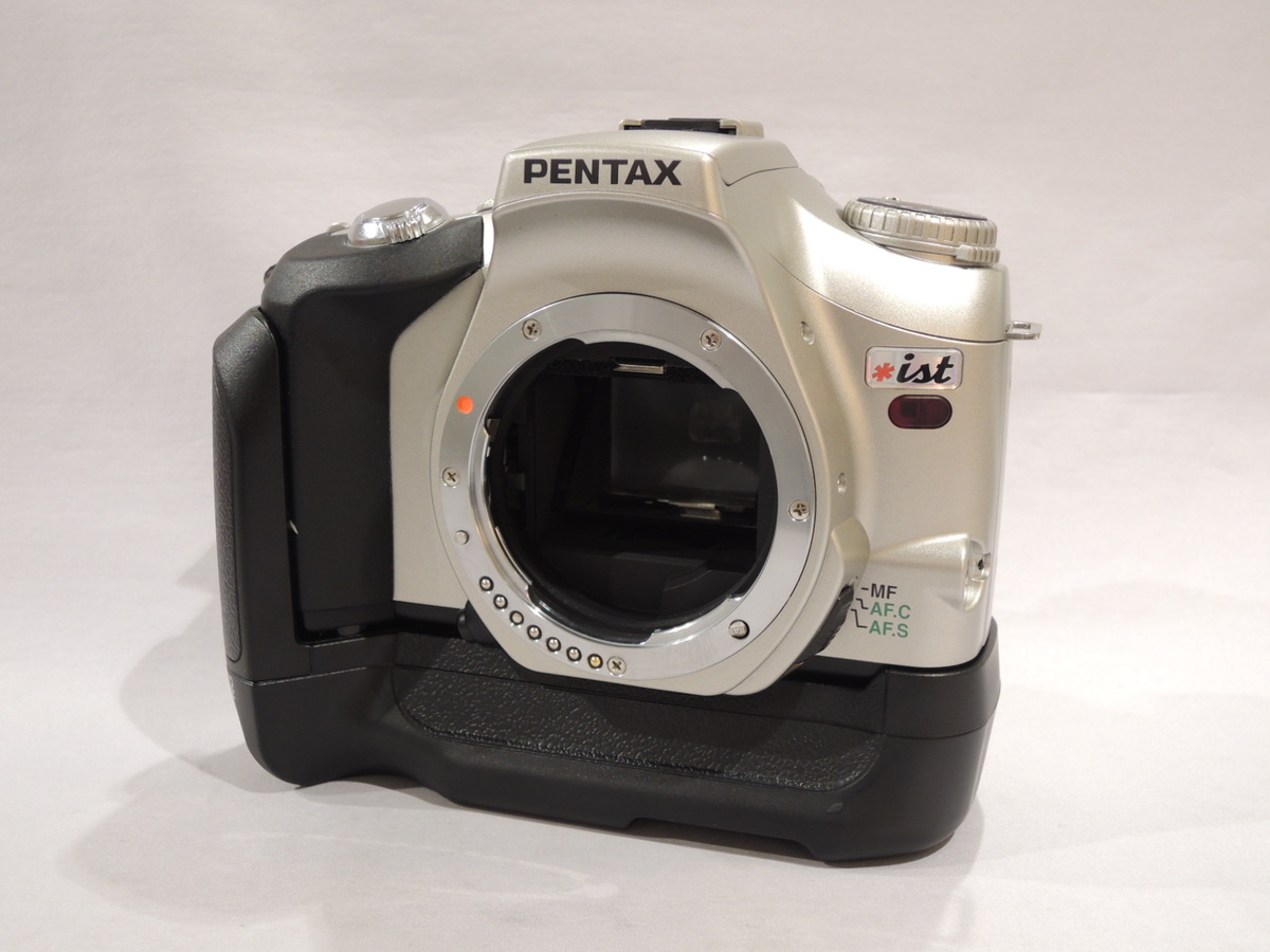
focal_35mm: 40
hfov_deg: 46.8
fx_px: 1468
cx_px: 635
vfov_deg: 36.0
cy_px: 476
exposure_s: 1/50
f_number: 3.3
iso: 180
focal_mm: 7.2
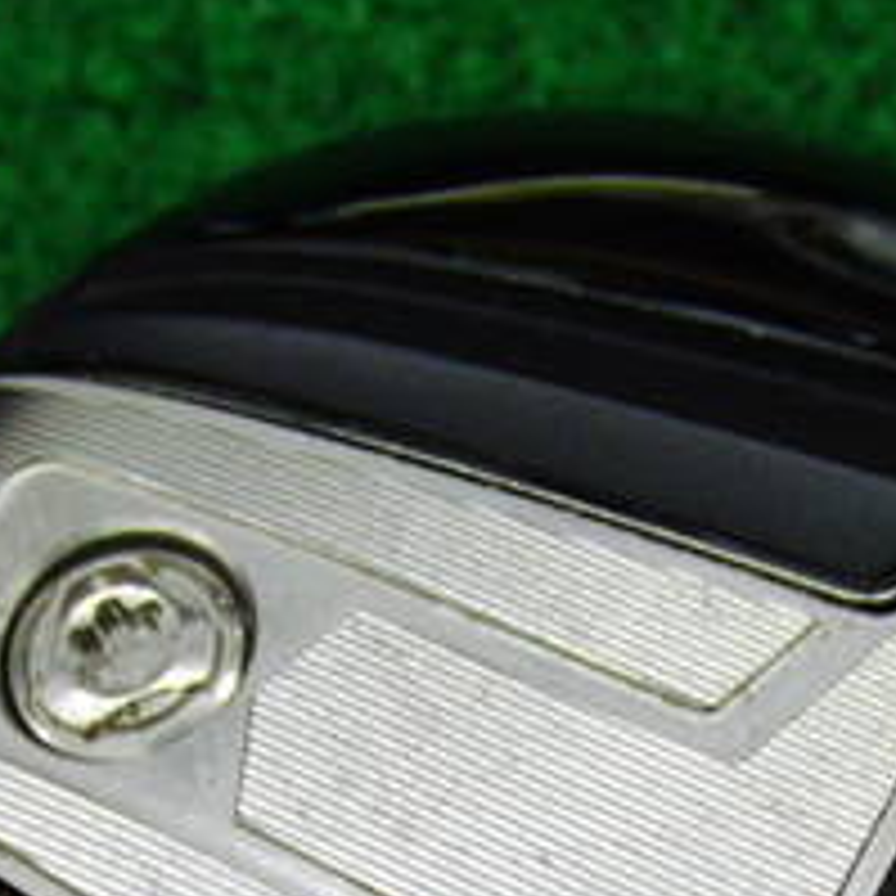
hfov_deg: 16.5
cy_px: 995
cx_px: 662
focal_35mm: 105
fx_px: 3075
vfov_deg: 16.1
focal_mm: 6.42
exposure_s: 1/80
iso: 320
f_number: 3.6
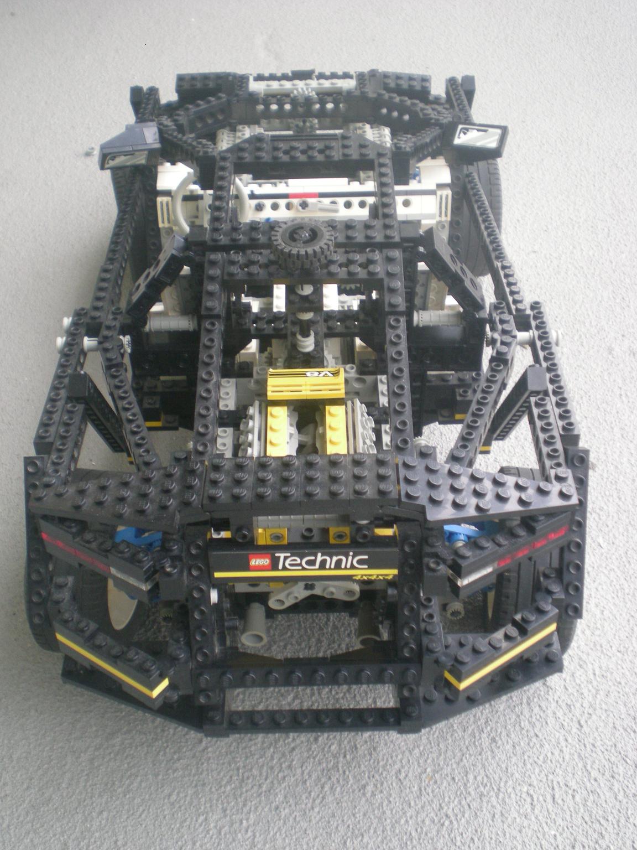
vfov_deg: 42.9
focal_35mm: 44
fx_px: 1080
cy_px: 425
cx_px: 318
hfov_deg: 32.9
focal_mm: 7.4
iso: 152
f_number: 3.5
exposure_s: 1/60.3
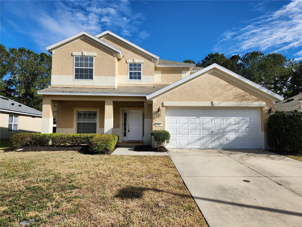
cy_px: 114
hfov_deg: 73.9
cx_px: 151
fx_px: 201
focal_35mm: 23
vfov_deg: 58.9
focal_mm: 5.4
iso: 20
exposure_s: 1/2000
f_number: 1.8
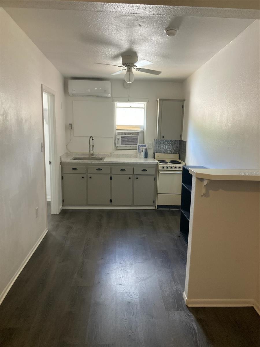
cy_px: 174
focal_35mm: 28
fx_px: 280
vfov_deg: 63.4
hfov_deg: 49.7
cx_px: 130
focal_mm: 3.99
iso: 250
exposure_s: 1/60
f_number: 1.8
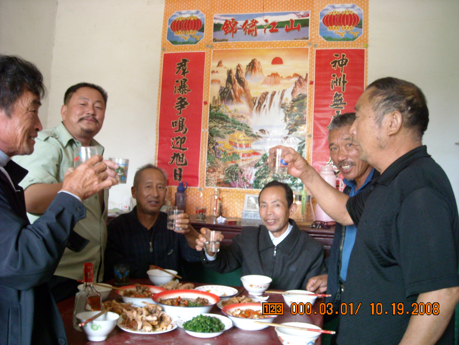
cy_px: 172
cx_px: 230
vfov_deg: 40.7
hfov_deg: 52.6
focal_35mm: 35
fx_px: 464
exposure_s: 1/60
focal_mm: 5.7
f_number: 2.8
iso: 322
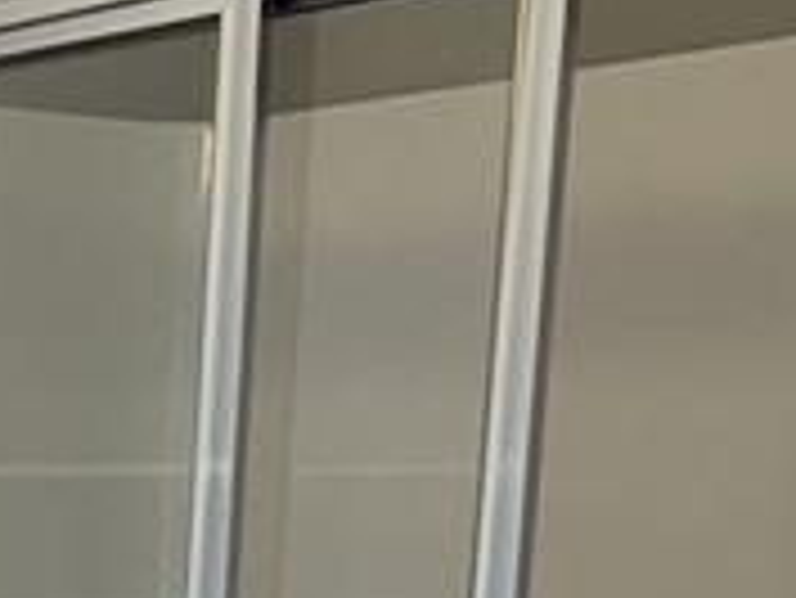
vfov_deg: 9.5
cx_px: -567
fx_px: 3198
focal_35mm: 139
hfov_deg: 13.0
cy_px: 1416
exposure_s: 1/120
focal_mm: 6.76
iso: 64
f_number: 1.78
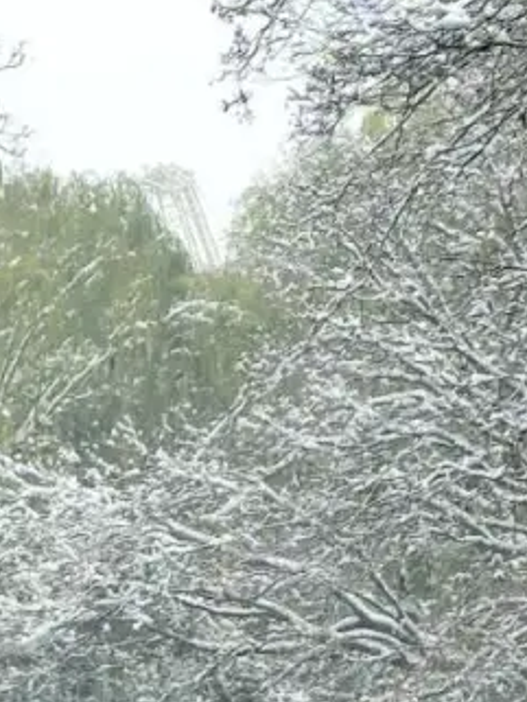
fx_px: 4463
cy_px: 615
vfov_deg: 9.0
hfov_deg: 6.7
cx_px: -302
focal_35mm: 220
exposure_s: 1/297
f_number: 2
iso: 50
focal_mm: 7
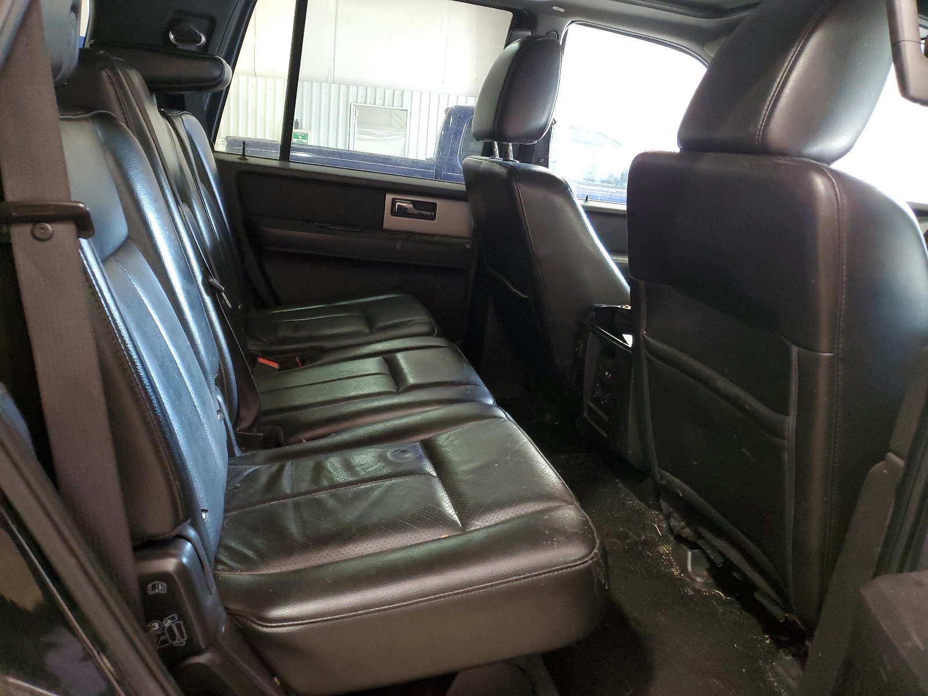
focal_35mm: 26
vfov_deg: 53.1
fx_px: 697
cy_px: 348
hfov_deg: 67.3
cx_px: 464
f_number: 1.5
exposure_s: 1/17
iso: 296
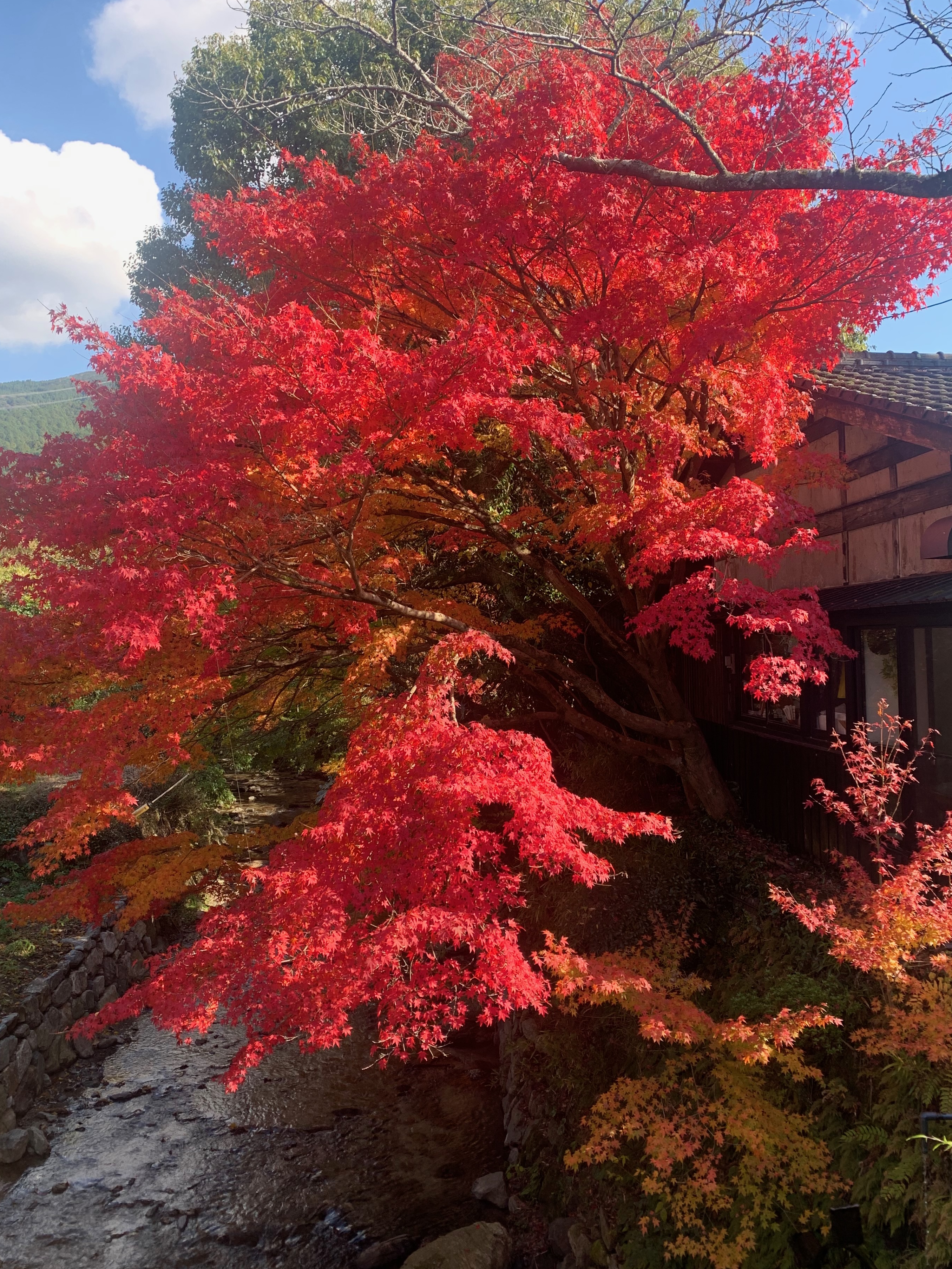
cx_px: 484
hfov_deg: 48.2
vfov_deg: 61.6
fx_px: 1063
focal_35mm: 29
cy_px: 585
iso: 25
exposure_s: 1/306
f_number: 1.8
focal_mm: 4.25
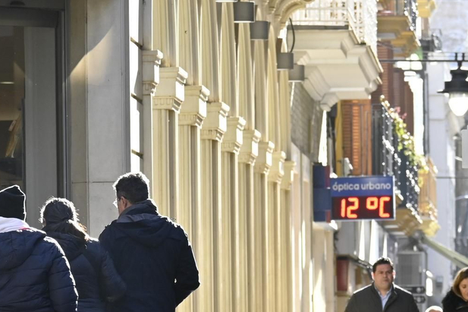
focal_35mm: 397
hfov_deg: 5.2
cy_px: 254
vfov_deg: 3.5
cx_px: 422
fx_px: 5159
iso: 280
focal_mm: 102
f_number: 5
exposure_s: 1/320
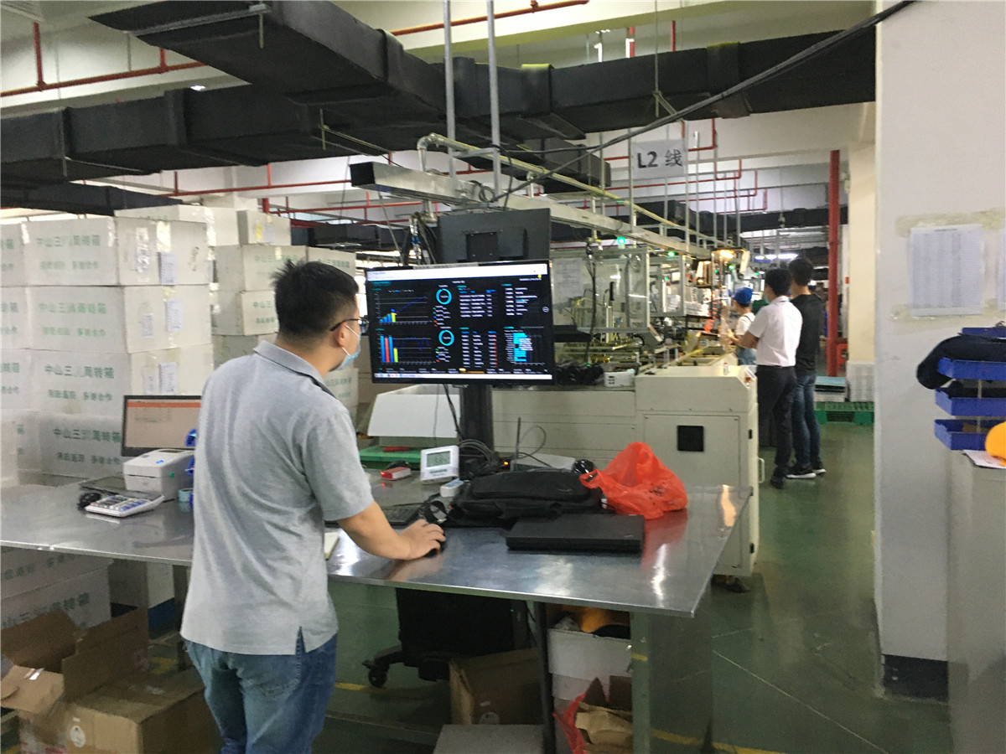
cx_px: 503
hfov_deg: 61.7
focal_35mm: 29
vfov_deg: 48.2
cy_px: 377
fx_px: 843
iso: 250
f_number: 2.2
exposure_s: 1/33
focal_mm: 4.15
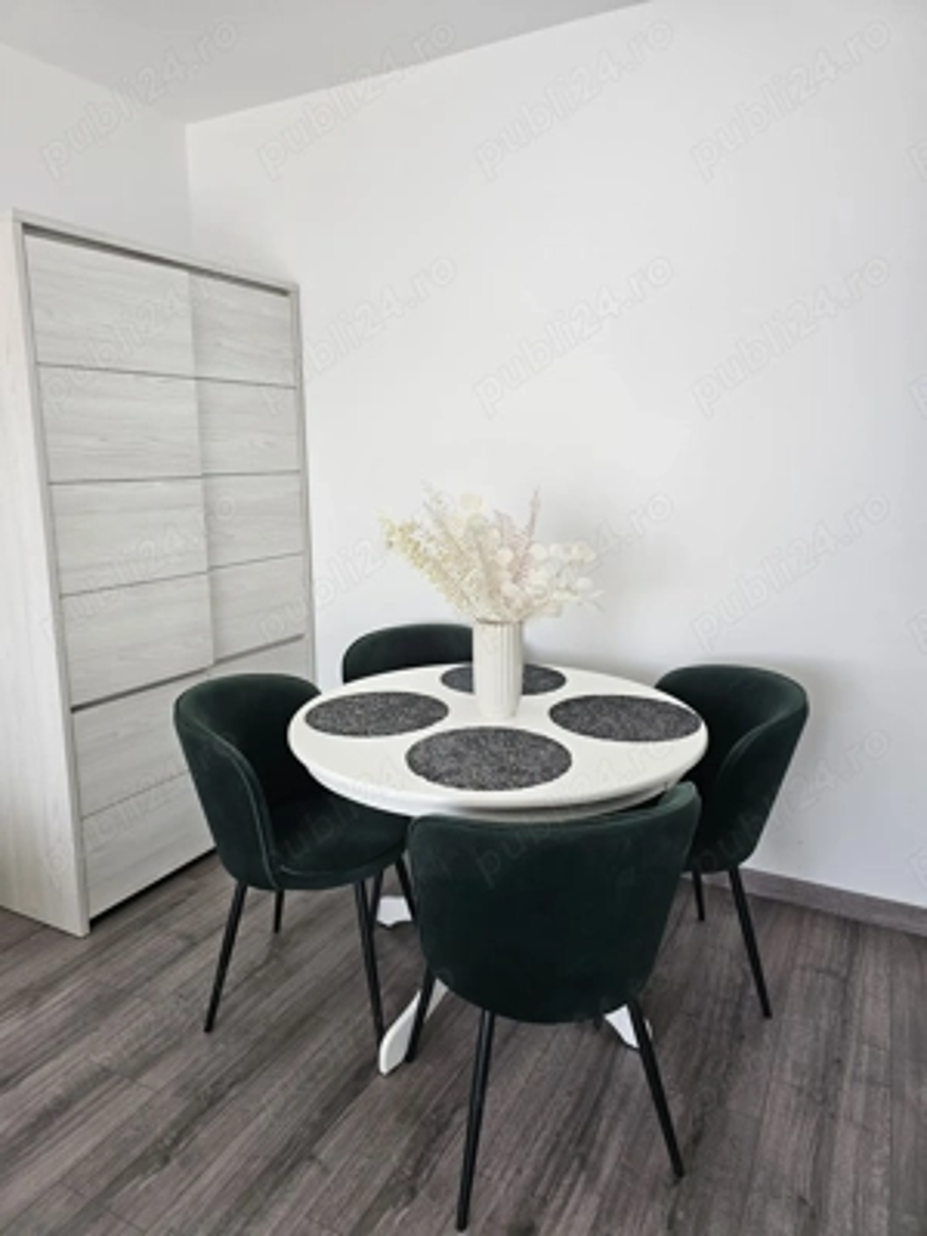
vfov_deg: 73.9
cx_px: 464
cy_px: 618
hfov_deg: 58.9
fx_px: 821
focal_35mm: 23
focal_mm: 6.3
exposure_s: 1/120
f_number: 1.7
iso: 100
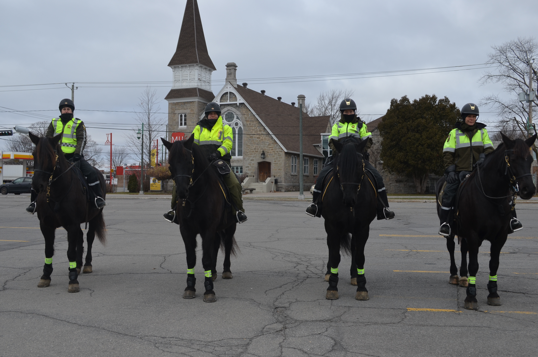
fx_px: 537
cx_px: 269
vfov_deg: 36.7
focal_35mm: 36
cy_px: 178
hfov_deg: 53.2
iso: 200
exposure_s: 1/250
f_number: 8
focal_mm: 24
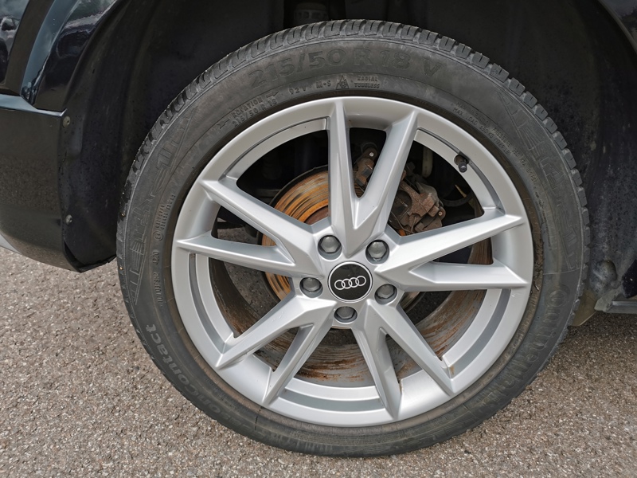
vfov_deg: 51.4
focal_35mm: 27
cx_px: 318
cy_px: 239
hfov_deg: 65.3
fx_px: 497
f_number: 1.8
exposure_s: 1/767
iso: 50
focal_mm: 5.58
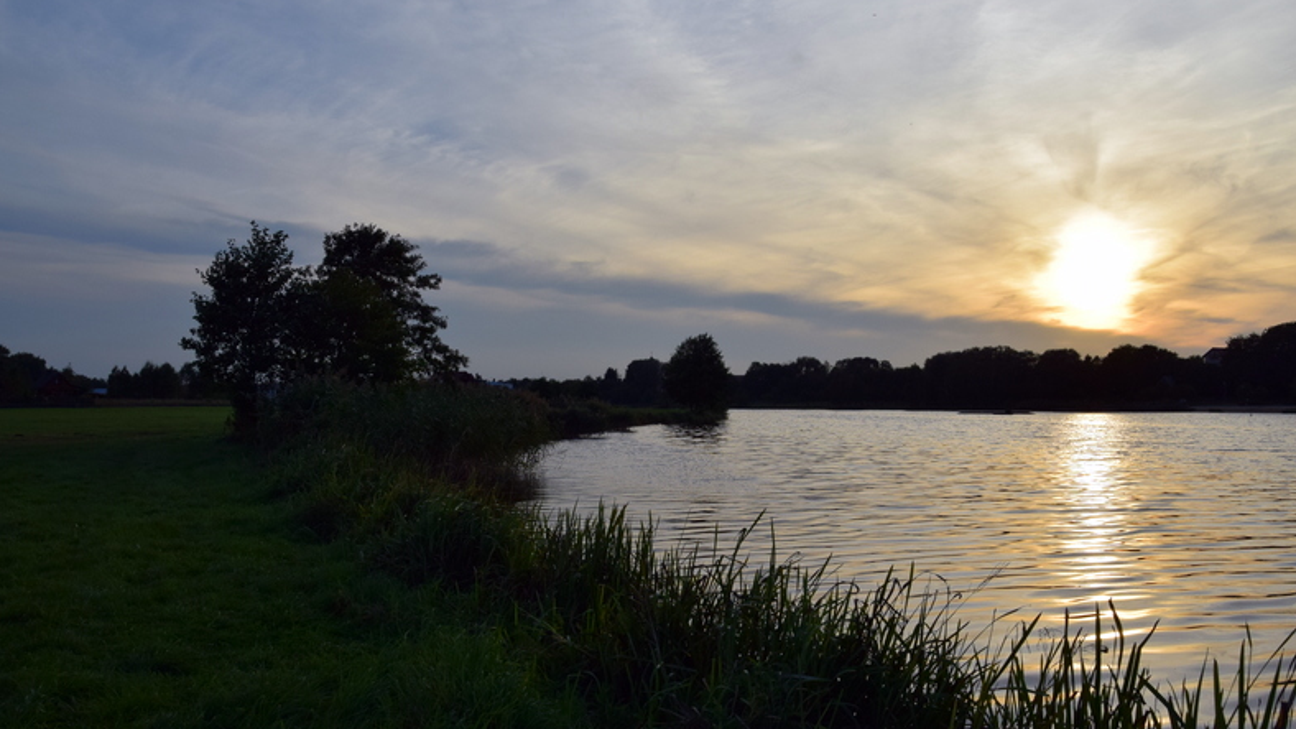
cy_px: 378
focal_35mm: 34
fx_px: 1152
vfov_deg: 35.1
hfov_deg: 58.7
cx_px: 653
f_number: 11
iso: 280
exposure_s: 1/500
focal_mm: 21
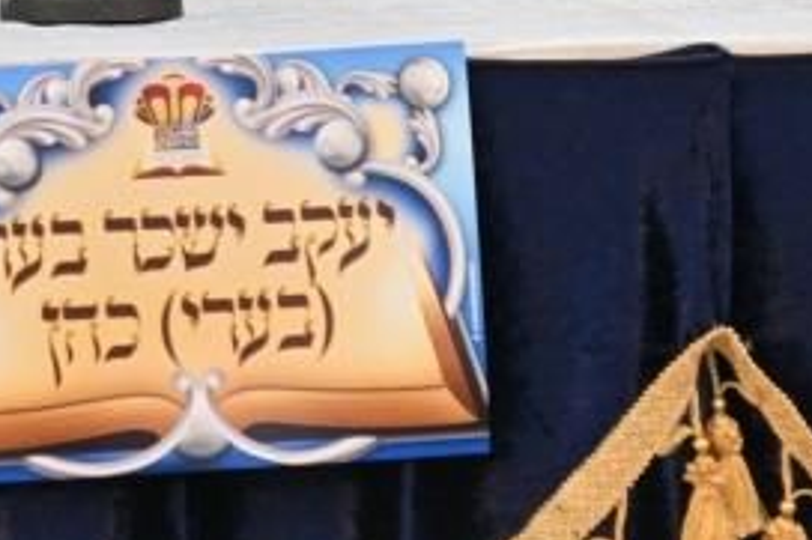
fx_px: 10189
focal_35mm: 452
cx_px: 257
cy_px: -452
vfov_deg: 3.0
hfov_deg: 4.6
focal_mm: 120
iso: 250
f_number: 4
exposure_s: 1/160
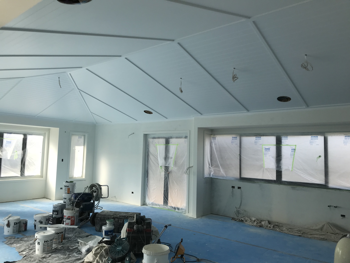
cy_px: 132
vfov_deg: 49.7
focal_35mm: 28
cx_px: 175
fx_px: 283
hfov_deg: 63.4
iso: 20
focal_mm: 3.99
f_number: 1.8
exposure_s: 1/520
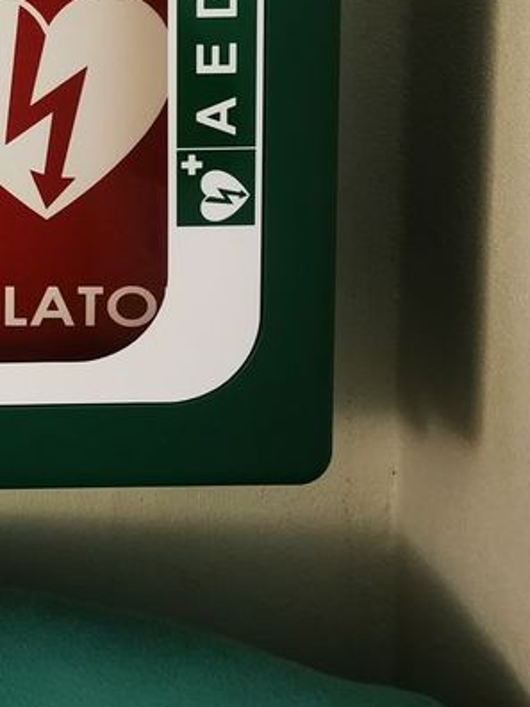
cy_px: 24
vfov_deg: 26.8
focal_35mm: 69
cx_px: -7
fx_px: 1409
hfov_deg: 20.6
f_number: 1.6
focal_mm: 5.56
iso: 800
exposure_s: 1/25
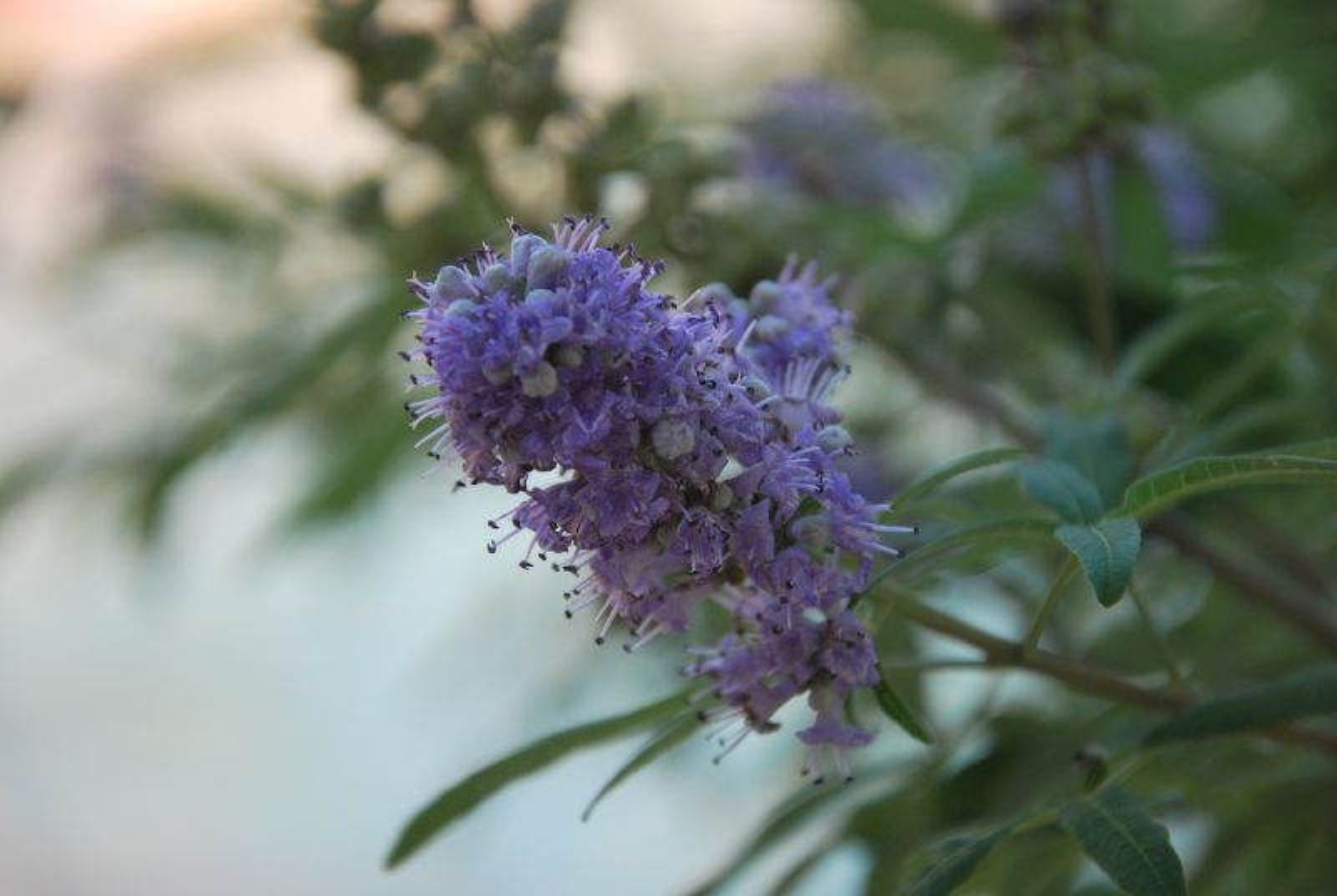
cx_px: 668
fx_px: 5858
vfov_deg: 8.7
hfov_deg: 13.0
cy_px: 448
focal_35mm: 158
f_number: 5.6
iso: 320
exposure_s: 1/125
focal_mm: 105
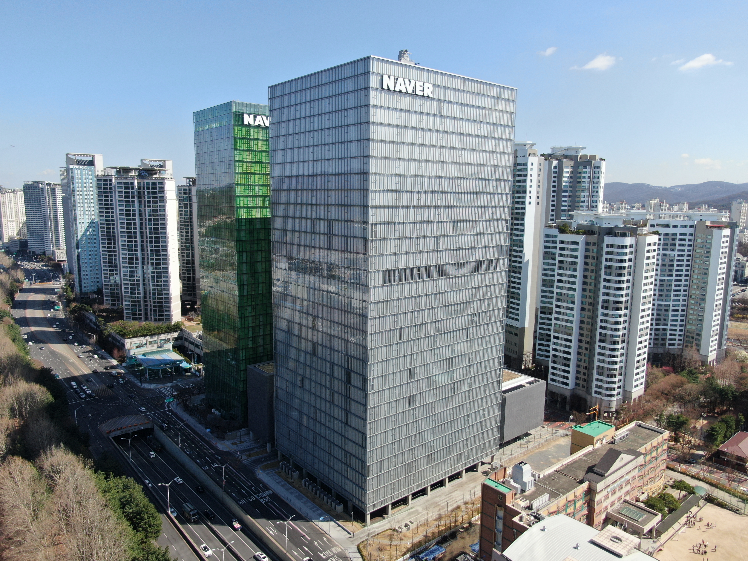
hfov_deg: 71.6
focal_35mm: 24
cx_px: 374
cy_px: 280
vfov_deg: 56.8
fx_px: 519
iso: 100
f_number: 2.8
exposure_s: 1/1250
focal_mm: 4.39
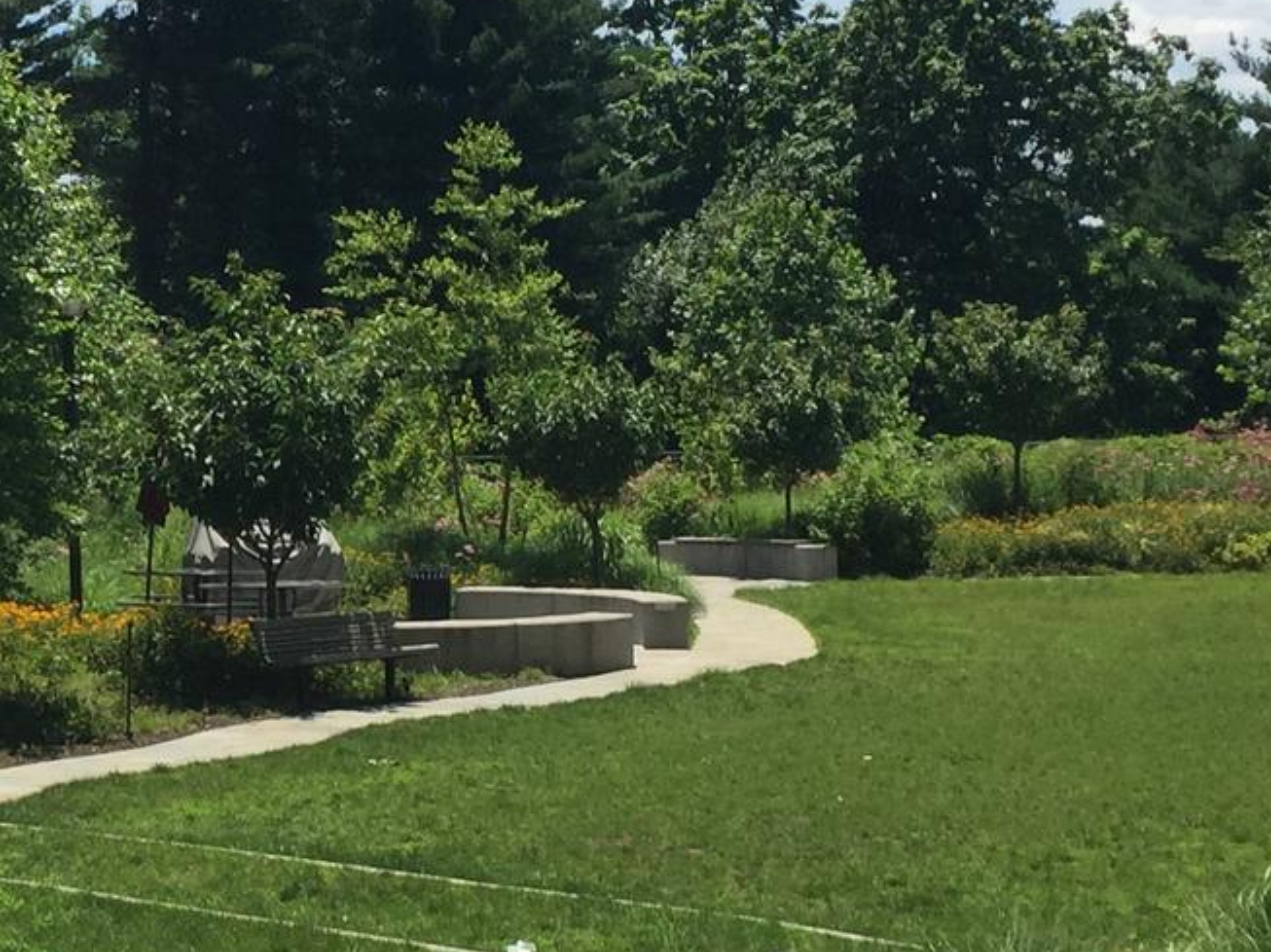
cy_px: 533
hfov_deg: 20.8
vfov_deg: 16.2
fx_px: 3339
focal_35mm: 91
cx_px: -31
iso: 32
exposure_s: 1/2639
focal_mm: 4.15
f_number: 2.2
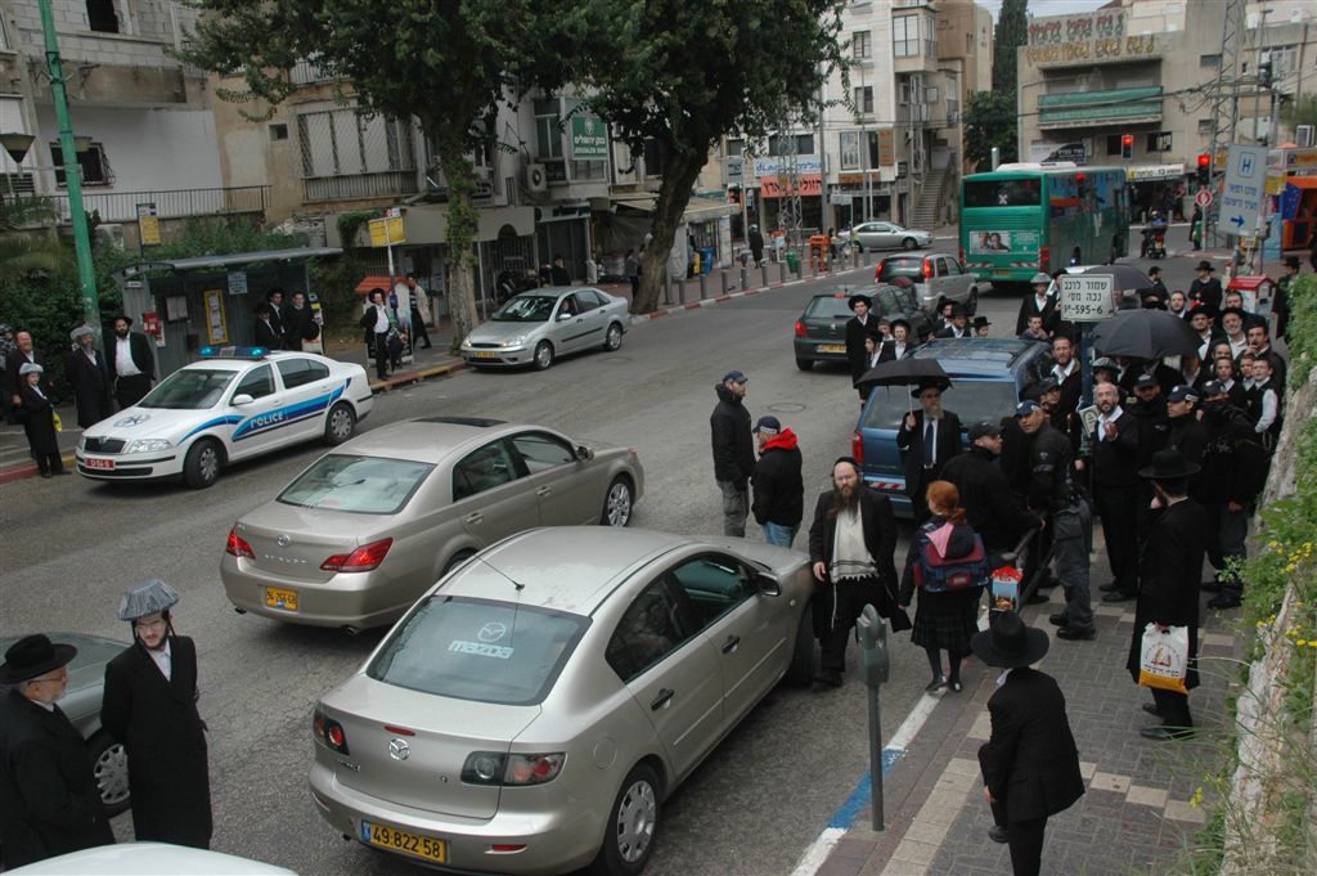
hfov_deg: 57.3
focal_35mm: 33
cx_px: 658
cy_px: 438
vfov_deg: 39.9
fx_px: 1206
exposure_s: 1/250
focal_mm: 22
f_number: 9
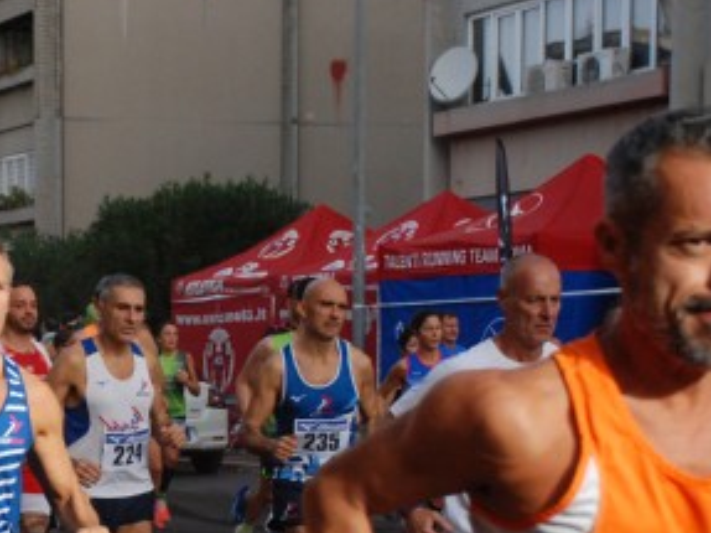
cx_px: 10
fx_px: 2361
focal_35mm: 115
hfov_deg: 16.8
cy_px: 438
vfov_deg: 12.8
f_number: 5.6
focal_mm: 38
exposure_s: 1/1600
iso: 1000
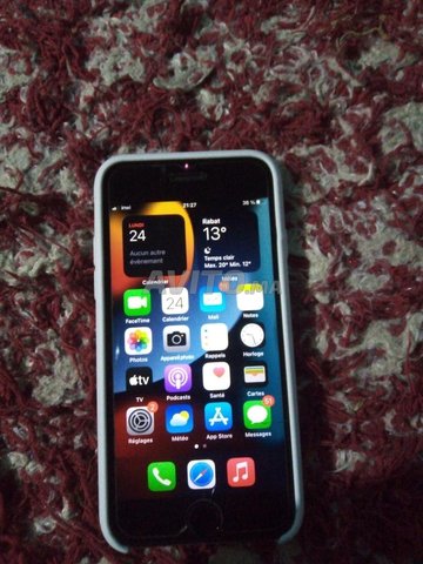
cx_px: 212
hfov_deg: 49.7
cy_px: 282
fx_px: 456
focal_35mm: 28
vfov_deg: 63.4
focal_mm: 4.52
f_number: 2.2
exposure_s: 1/12.5
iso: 1865
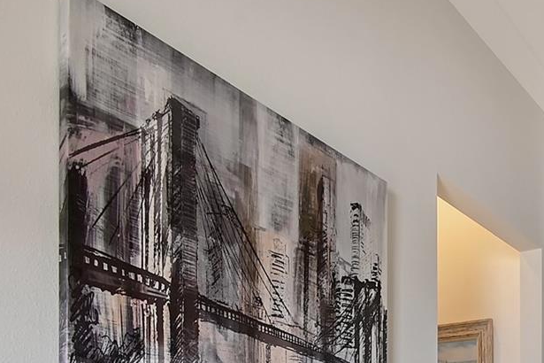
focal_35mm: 39
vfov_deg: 29.1
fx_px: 589
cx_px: 421
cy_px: 445
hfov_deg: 47.3
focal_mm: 10
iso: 800
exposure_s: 1/250
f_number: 10
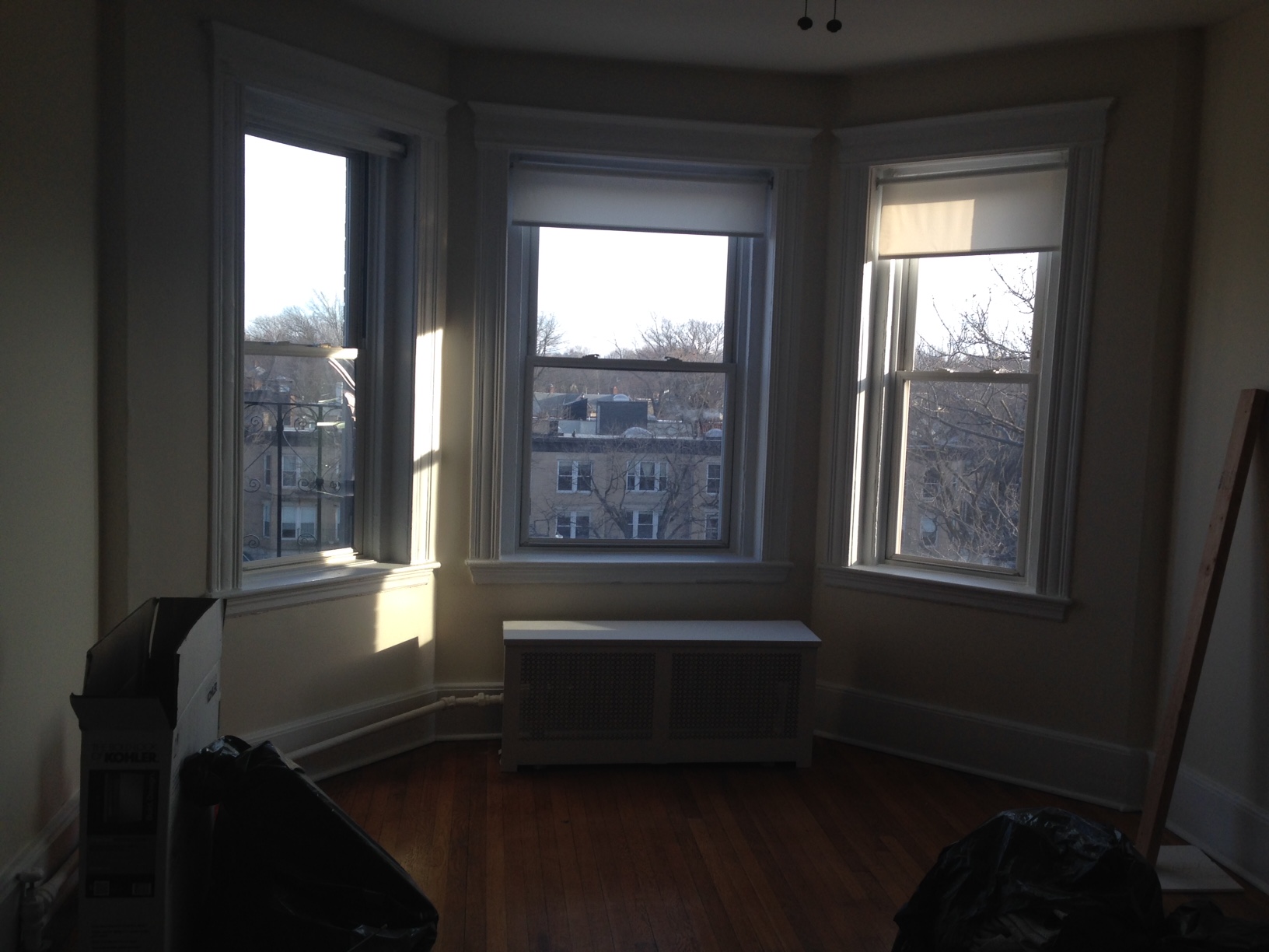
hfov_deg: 55.4
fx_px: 1210
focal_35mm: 33
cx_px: 634
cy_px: 476
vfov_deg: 42.9
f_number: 2.4
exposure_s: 1/150
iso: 50
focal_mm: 4.12
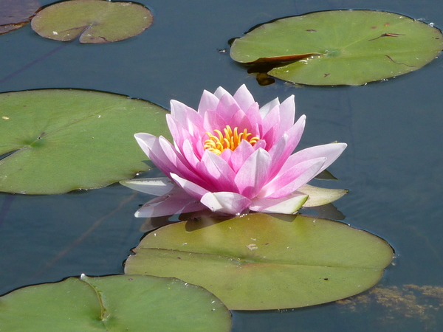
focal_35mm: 472
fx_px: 6040
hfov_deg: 4.2
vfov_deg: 3.2
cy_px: 166
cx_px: 222
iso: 100
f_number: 4.9
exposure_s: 1/400
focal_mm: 47
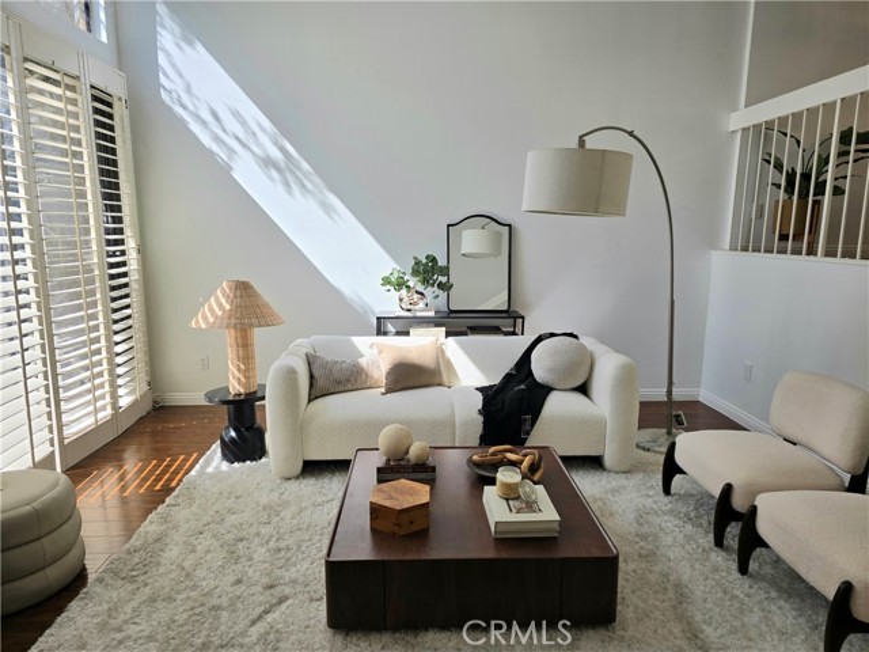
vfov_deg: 58.9
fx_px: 577
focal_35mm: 23
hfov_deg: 73.9
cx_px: 434
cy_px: 326
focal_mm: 6.3
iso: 12
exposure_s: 1/182
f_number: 1.7
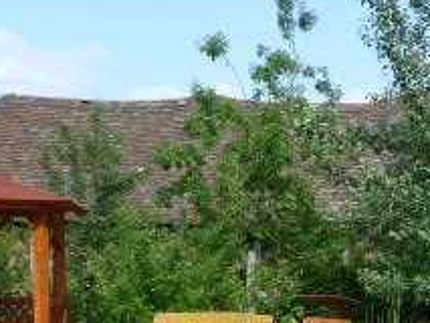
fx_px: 1119
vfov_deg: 16.0
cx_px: 507
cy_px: 357
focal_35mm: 90
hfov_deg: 20.4
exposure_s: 1/200
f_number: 5.6
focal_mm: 4.8
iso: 100
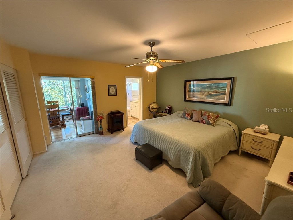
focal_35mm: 14
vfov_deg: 85.7
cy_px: 110
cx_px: 146
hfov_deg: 102.1
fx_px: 119
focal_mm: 2.22
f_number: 2.2
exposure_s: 1/60
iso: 400
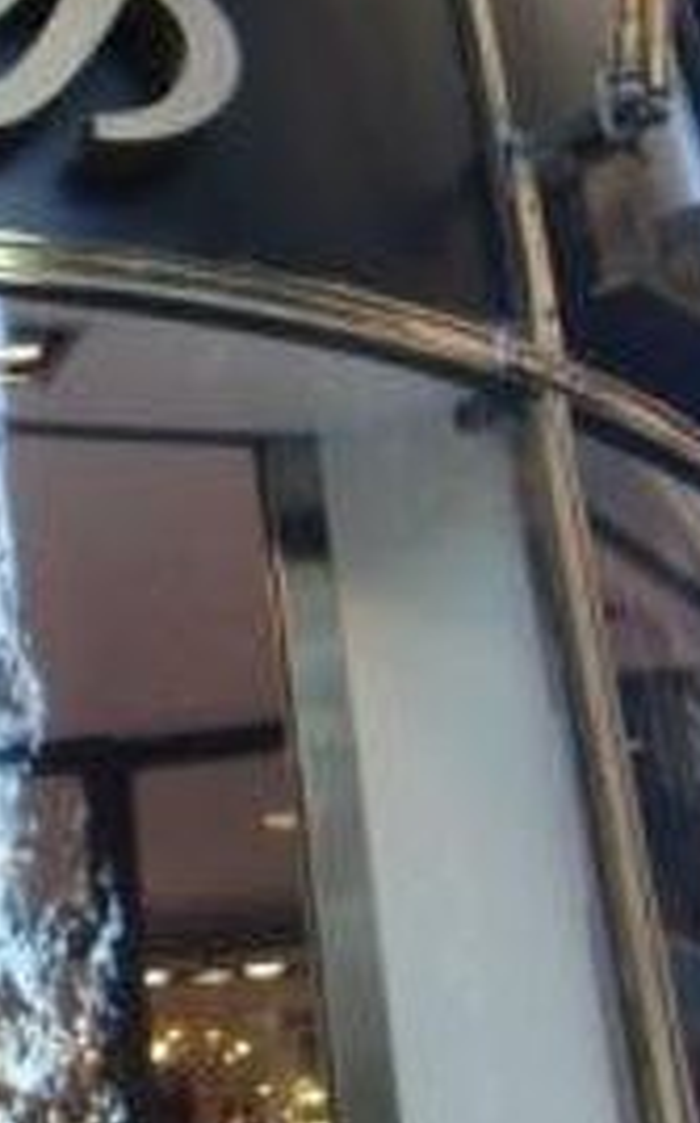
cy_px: 442
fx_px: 2202
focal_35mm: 72
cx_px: -432
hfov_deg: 16.1
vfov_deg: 28.5
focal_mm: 4.9
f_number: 2.6
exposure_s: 1/80
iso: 64
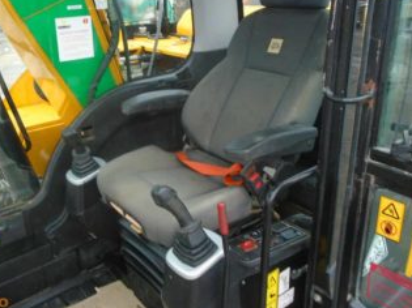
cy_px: 117
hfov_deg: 54.8
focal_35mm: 33
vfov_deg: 42.6
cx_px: 158
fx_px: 393
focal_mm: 4.6
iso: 250
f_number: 3.2
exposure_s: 1/100
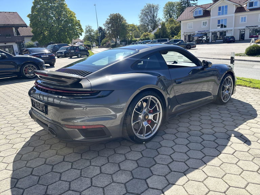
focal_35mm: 26
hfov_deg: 67.3
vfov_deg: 53.1
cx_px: 130
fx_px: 195
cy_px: 98
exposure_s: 1/1590
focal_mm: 5.96
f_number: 1.6
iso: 50
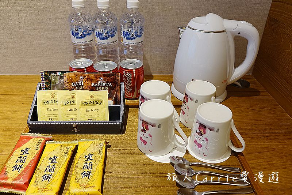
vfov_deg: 44.9
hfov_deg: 63.7
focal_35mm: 29
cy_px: 98
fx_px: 235
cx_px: 146
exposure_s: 1/30
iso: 200
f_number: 2.8
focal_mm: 10.49
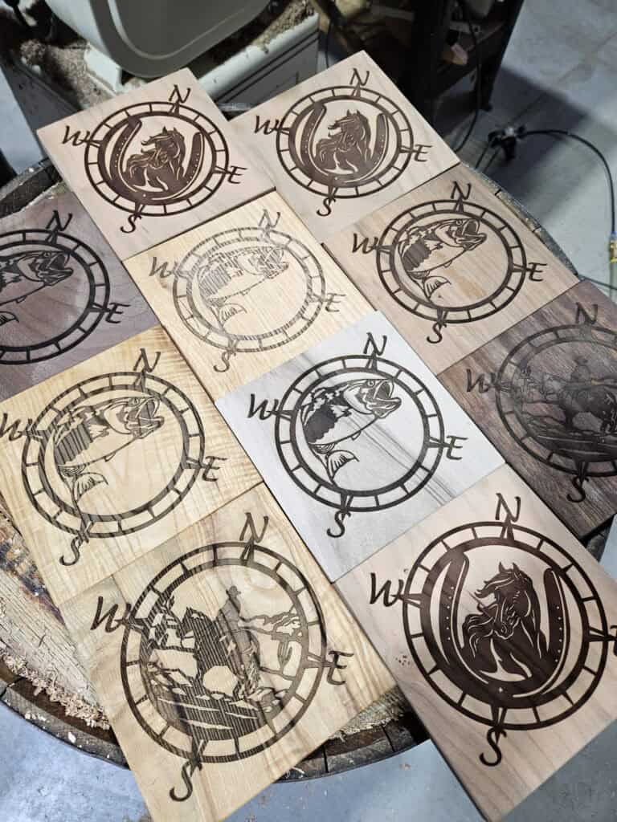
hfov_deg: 58.9
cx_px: 308
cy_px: 411
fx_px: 547
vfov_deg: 73.9
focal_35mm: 23
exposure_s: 1/120
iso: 100
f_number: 1.8
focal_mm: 5.4
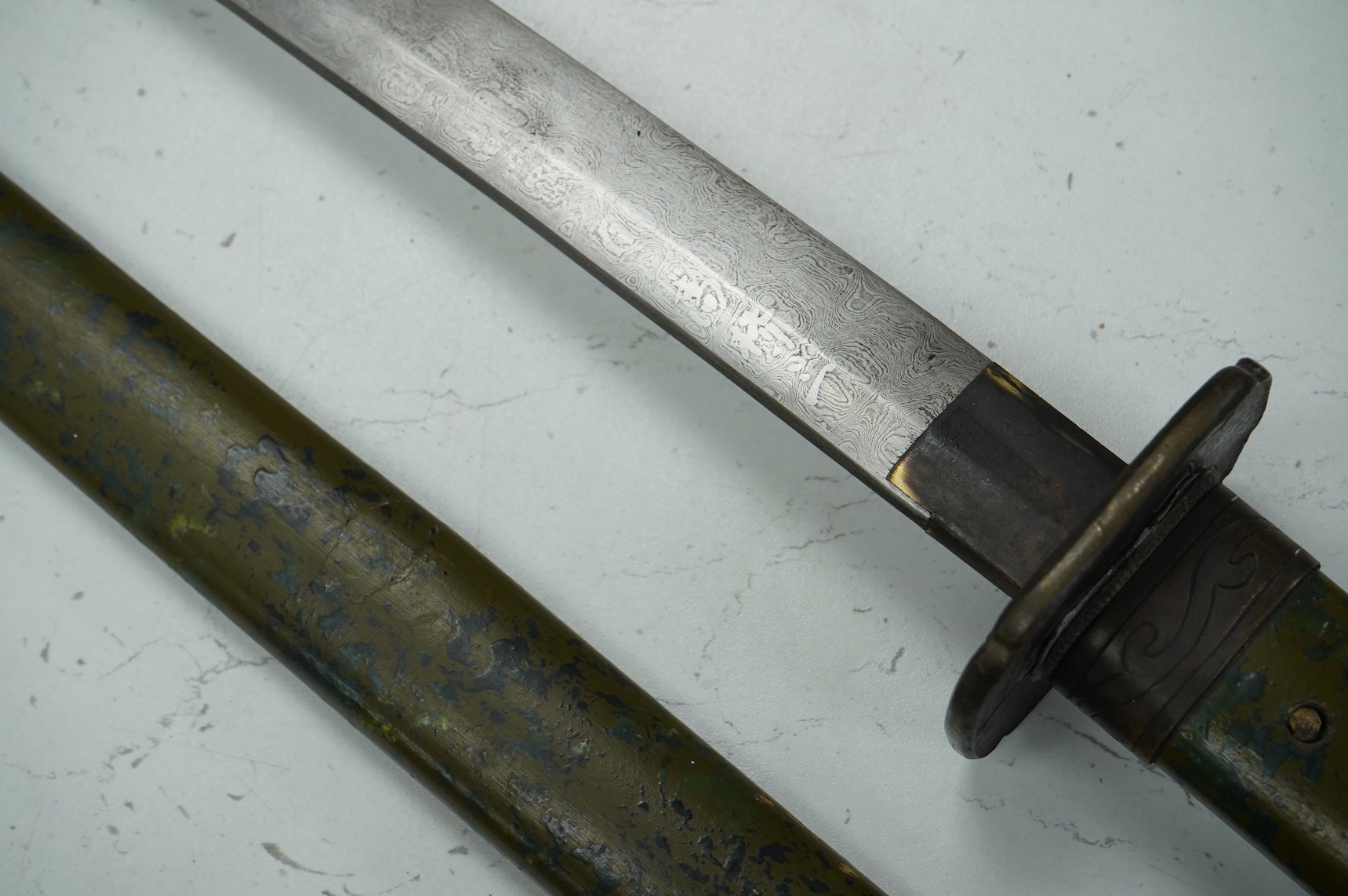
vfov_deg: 19.4
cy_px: 448
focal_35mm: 70
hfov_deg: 28.9
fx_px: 2619
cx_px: 674
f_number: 11
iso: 2500
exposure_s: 1/160
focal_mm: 70
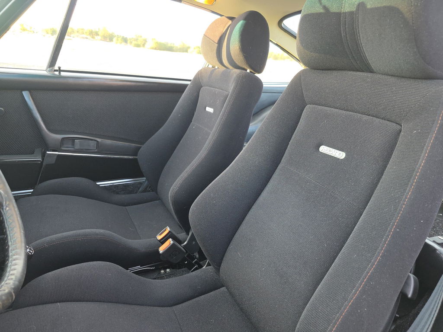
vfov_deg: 58.9
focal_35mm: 23
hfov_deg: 73.9
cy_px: 166
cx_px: 222
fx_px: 294
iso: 160
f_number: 1.7
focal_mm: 6.3
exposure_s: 1/120
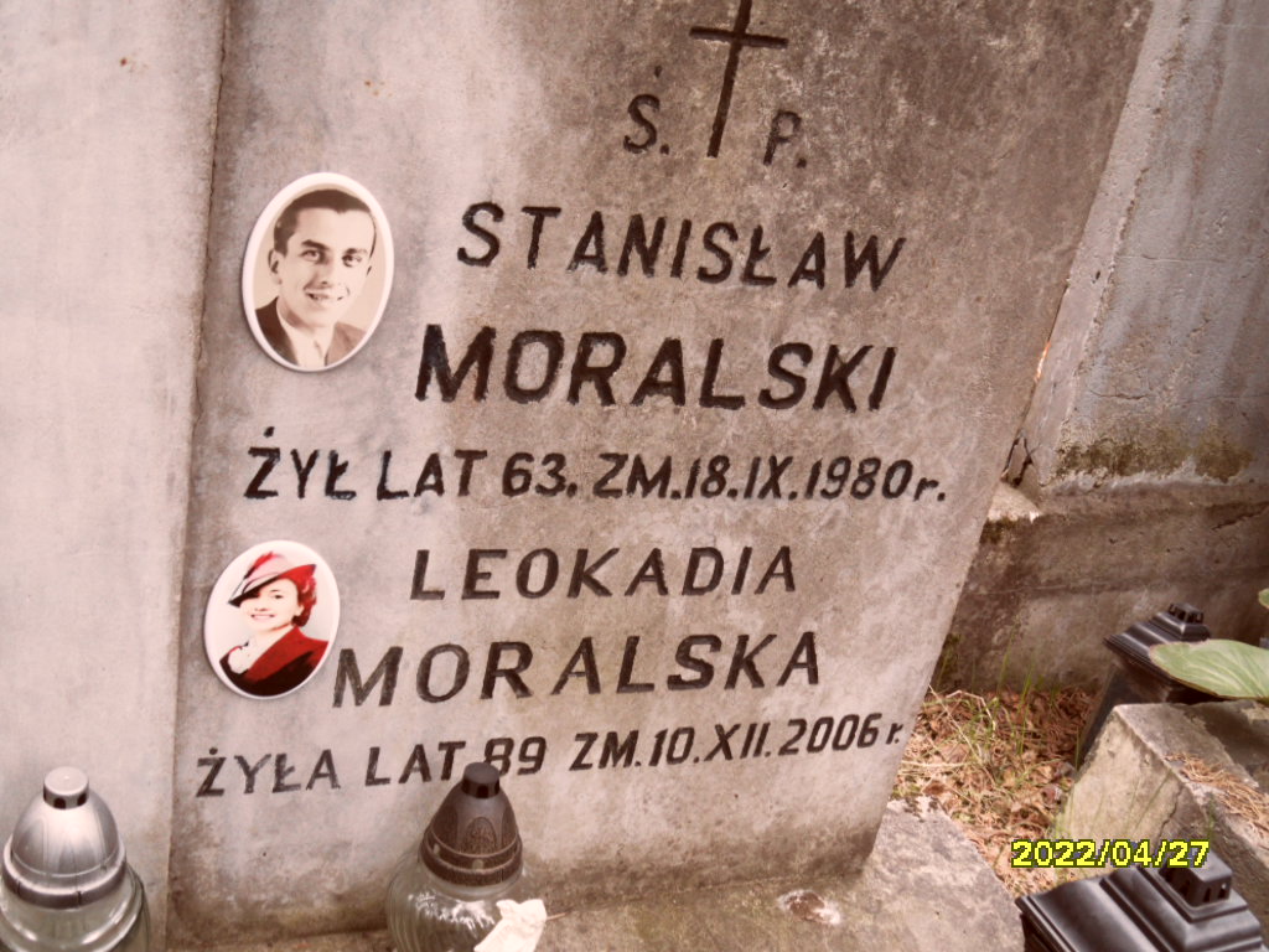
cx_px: 634
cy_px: 476
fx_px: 1466
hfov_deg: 46.8
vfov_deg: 36.0
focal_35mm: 40
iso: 100
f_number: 3.6
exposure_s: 1/45
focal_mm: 6.5
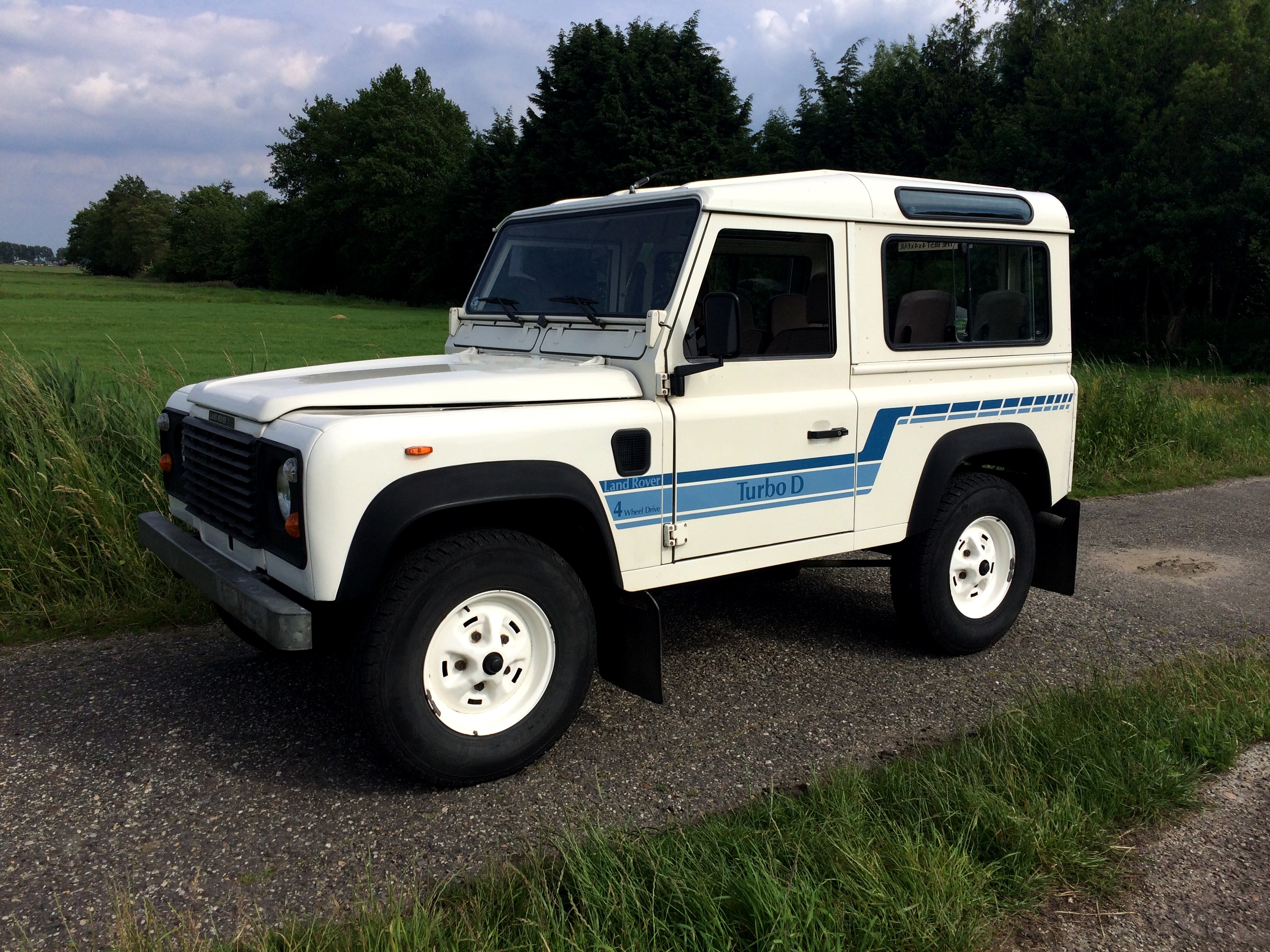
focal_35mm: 29
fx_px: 1064
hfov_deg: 61.7
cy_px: 476
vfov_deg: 48.2
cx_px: 635
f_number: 2.2
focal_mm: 4.15
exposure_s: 1/2933
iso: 32
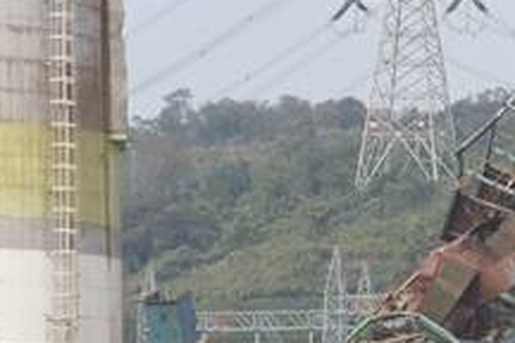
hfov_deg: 7.2
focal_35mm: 282
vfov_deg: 4.9
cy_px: 227
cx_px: 749
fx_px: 4034
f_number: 13
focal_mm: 95
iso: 500
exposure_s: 1/200
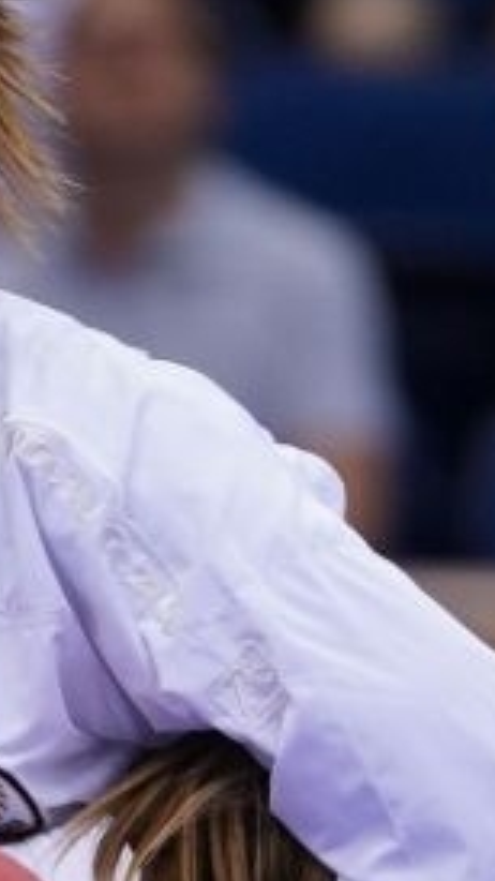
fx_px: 32104
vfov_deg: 1.6
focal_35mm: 1375
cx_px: -858
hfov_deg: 0.9
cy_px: 1717
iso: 1000
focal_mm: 200
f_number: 2.8
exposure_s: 1/1000
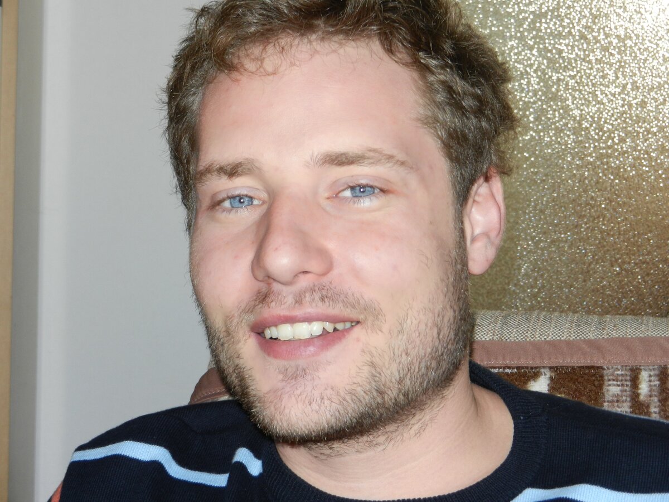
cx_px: 334
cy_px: 251
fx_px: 1507
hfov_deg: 25.0
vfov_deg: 18.9
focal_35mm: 78
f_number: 4.8
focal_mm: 14.1
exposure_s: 1/30
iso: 200
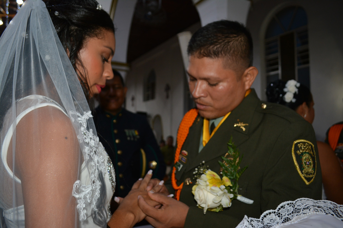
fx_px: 257
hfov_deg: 67.4
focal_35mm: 27
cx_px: 172
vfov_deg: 47.9
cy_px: 114
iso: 500
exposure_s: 1/60
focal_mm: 18
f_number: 3.5
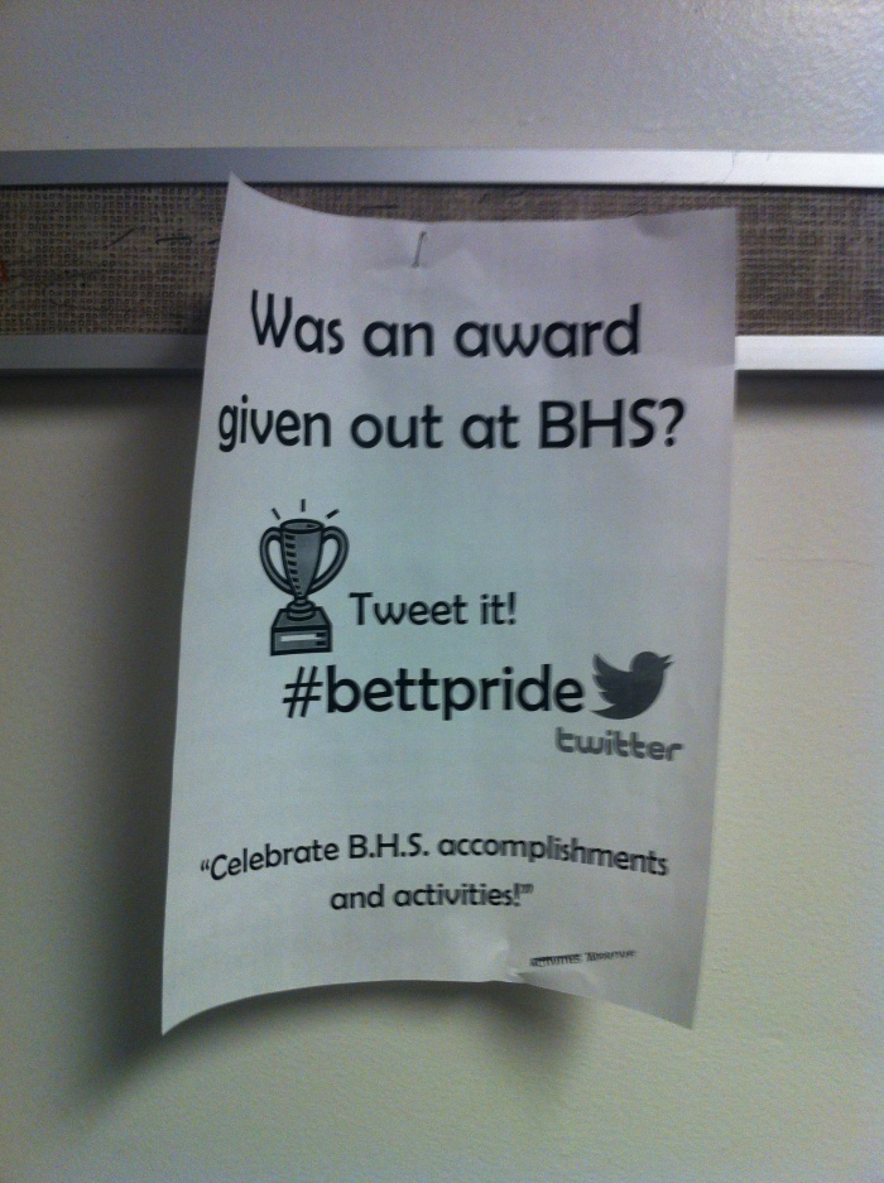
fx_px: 1195
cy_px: 592
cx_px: 442
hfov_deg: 40.6
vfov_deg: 52.7
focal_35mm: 35
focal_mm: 3.85
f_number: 2.8
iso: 125
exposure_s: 1/15
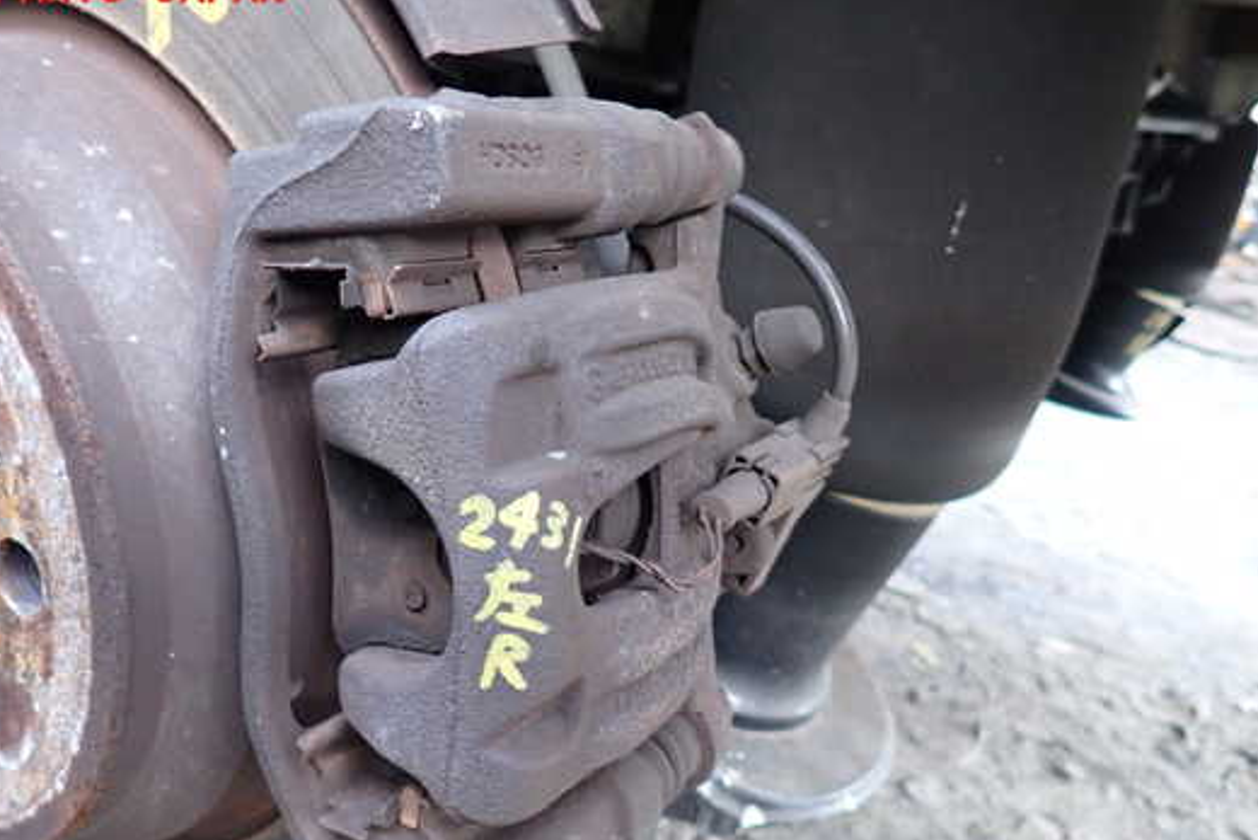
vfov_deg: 43.4
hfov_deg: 61.8
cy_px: 501
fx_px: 1049
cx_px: 571
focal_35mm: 30
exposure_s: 1/30
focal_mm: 4.5
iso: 400
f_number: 2
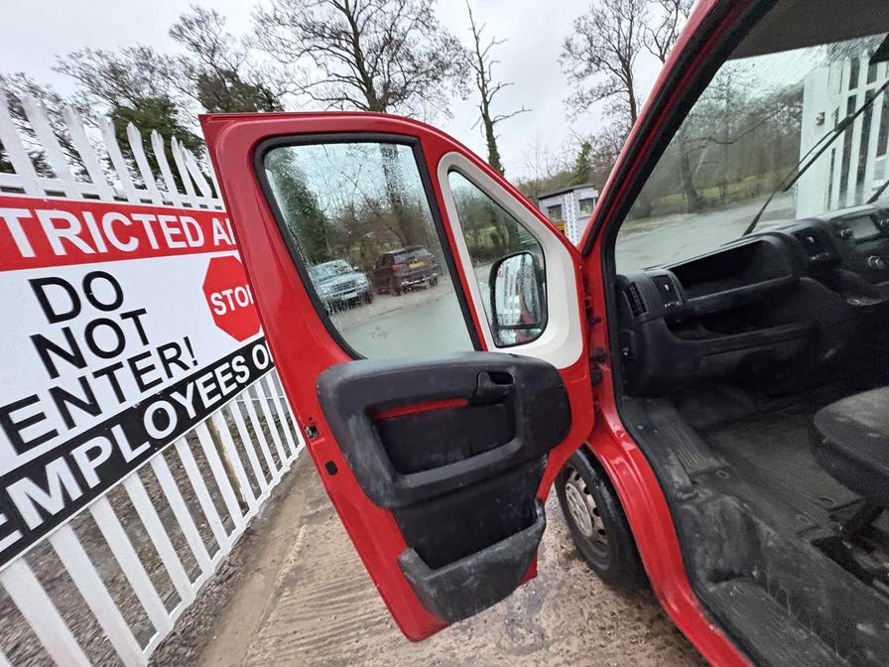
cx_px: 444
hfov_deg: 102.1
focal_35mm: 14
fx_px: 360
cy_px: 334
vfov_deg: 85.7
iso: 1000
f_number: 2.2
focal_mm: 2.22
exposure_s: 1/40
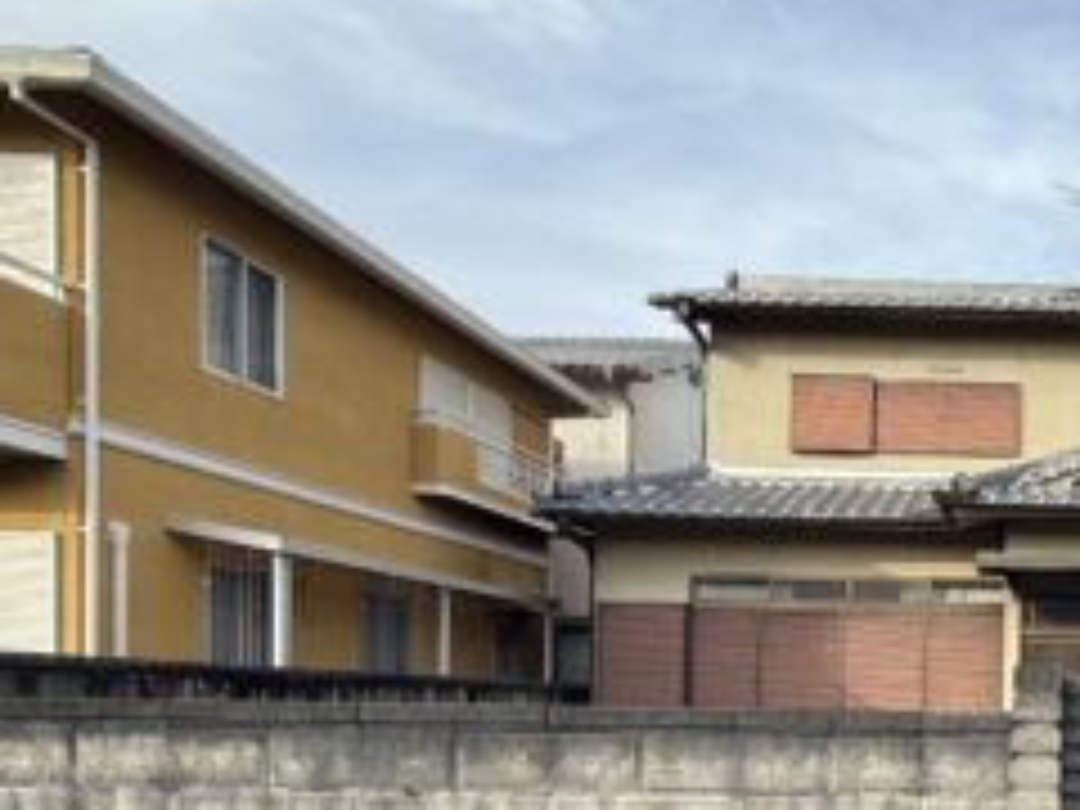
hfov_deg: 44.2
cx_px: 1098
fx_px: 1092
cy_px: 729
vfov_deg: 38.0
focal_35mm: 35
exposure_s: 1/585
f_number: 2.2
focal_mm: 2.22
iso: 50
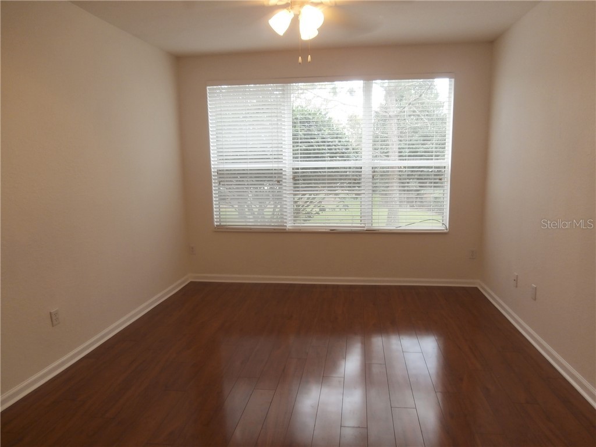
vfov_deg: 56.8
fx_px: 413
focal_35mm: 24
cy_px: 224
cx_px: 298
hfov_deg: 71.6
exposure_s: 1/30
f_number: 3
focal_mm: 4.2
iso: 100
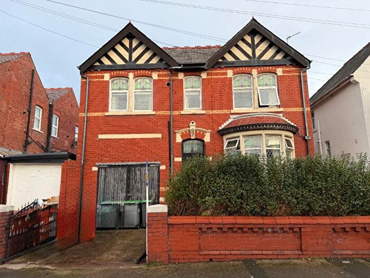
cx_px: 185
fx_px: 257
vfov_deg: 56.8
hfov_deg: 71.6
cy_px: 139
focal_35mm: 24
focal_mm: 6.76
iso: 80
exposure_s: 1/849
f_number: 1.78
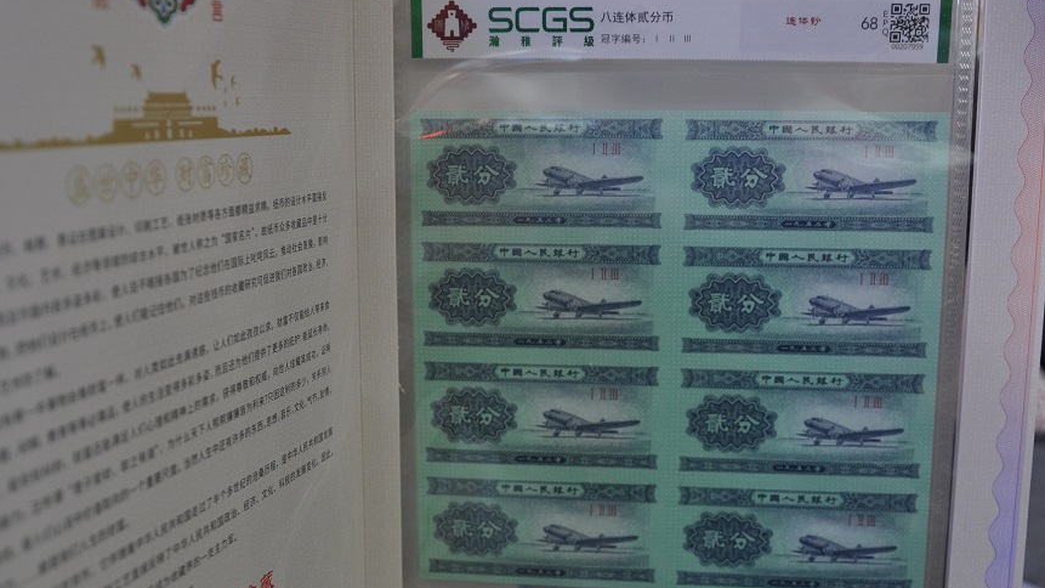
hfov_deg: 47.3
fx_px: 1191
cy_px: 281
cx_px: 555
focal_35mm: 43
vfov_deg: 27.7
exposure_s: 1/15
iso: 400
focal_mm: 22
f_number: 4
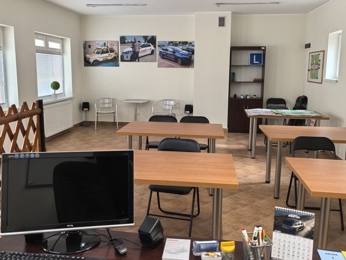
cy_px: 113
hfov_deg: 58.3
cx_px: 179
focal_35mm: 31
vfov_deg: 45.4
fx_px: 310
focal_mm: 8.5
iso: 50
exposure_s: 1/100
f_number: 1.6
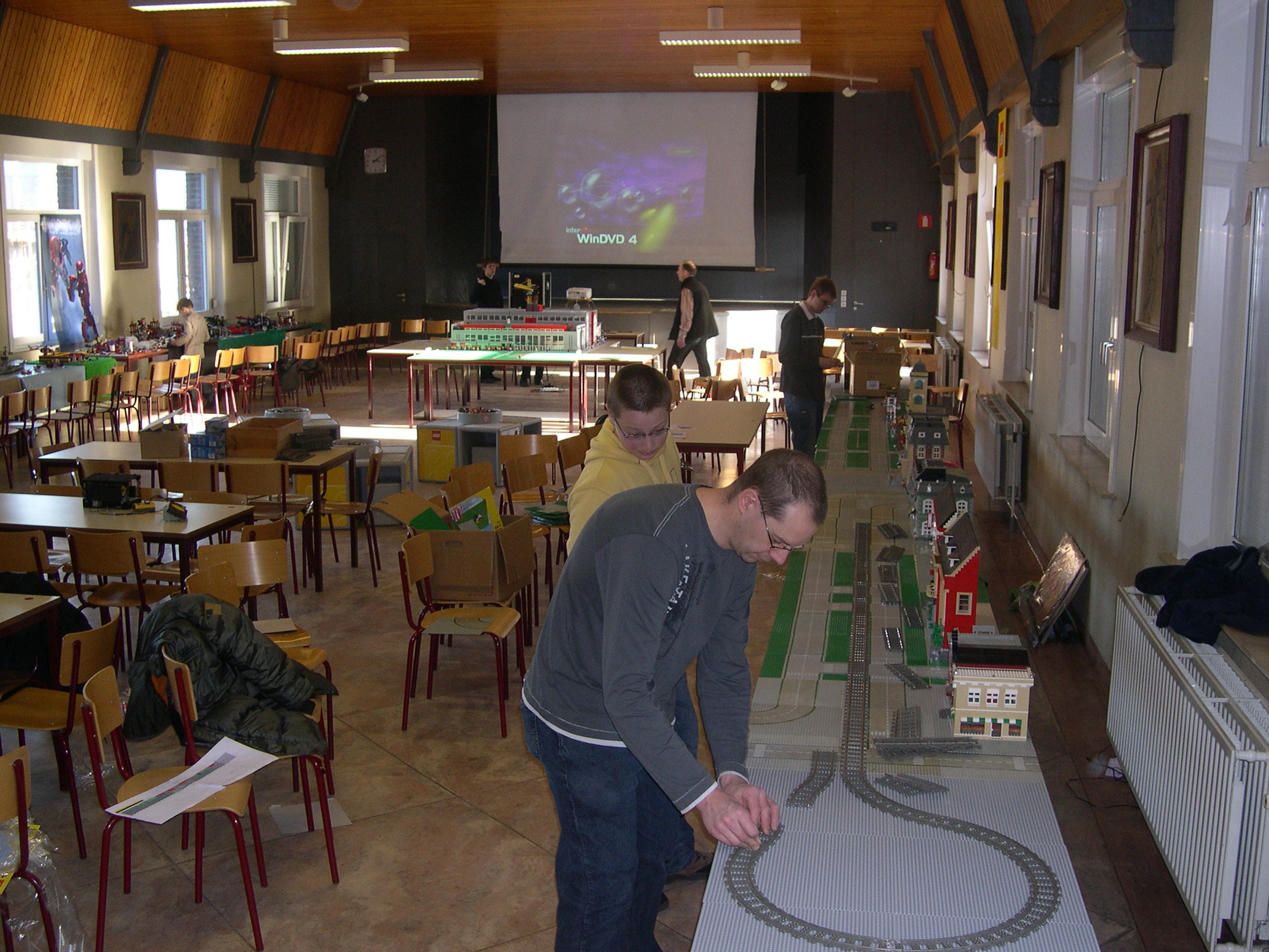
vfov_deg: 37.7
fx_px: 1393
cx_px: 634
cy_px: 476
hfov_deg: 49.0
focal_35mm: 38
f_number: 2.8
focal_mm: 8
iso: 183
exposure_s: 1/60
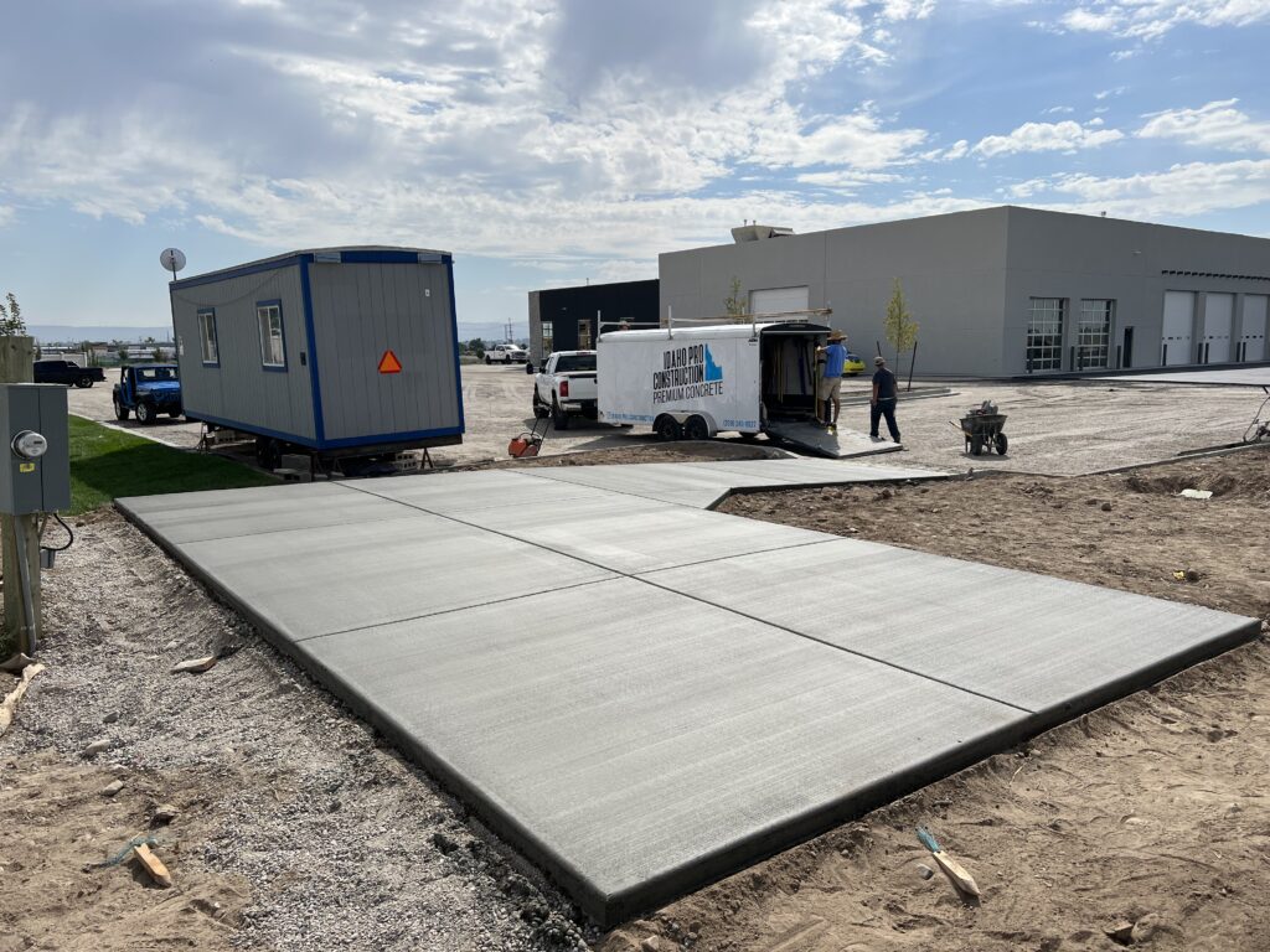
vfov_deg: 53.1
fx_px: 954
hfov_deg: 67.3
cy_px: 476
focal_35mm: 26
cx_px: 635
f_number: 1.5
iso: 50
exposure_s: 1/9434
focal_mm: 5.7
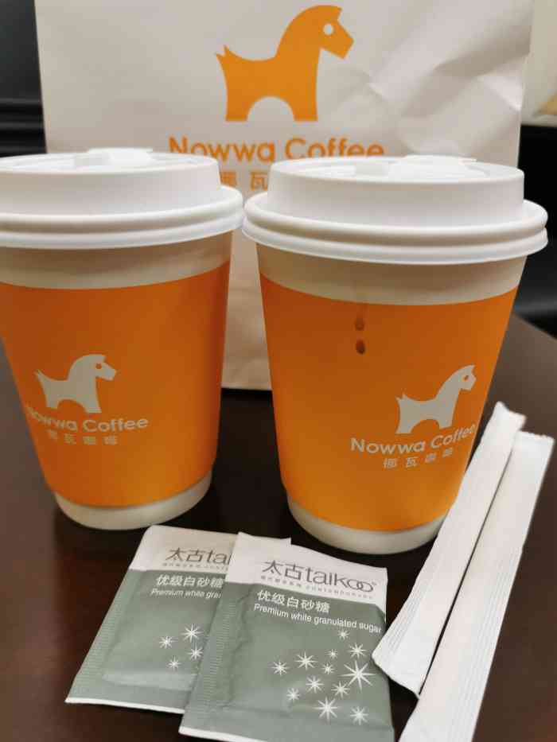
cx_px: 278
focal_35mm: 27
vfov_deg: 65.3
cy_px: 371
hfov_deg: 51.4
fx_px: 579
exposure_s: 1/50
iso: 200
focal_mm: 5.58
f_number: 1.8
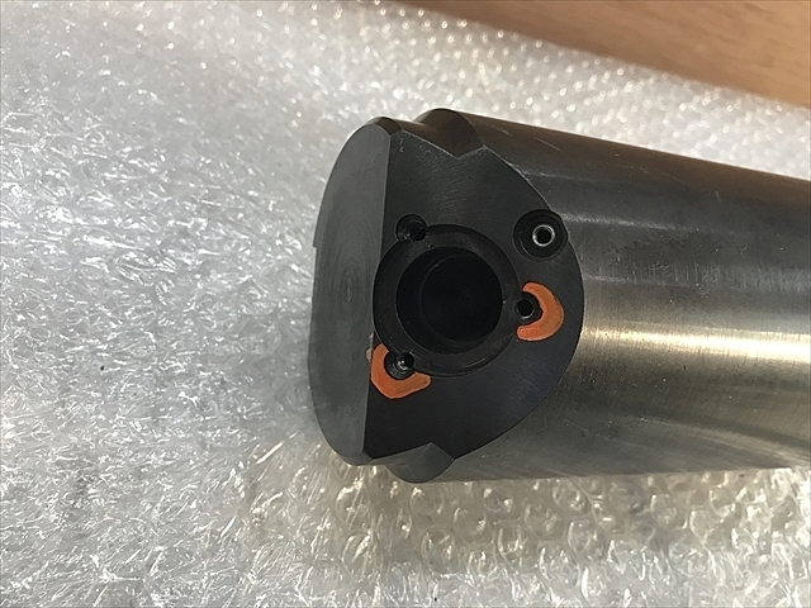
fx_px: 656
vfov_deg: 49.7
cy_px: 304
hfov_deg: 63.4
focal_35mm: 28
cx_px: 406
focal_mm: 3.99
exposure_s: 1/30
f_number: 1.8
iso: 25
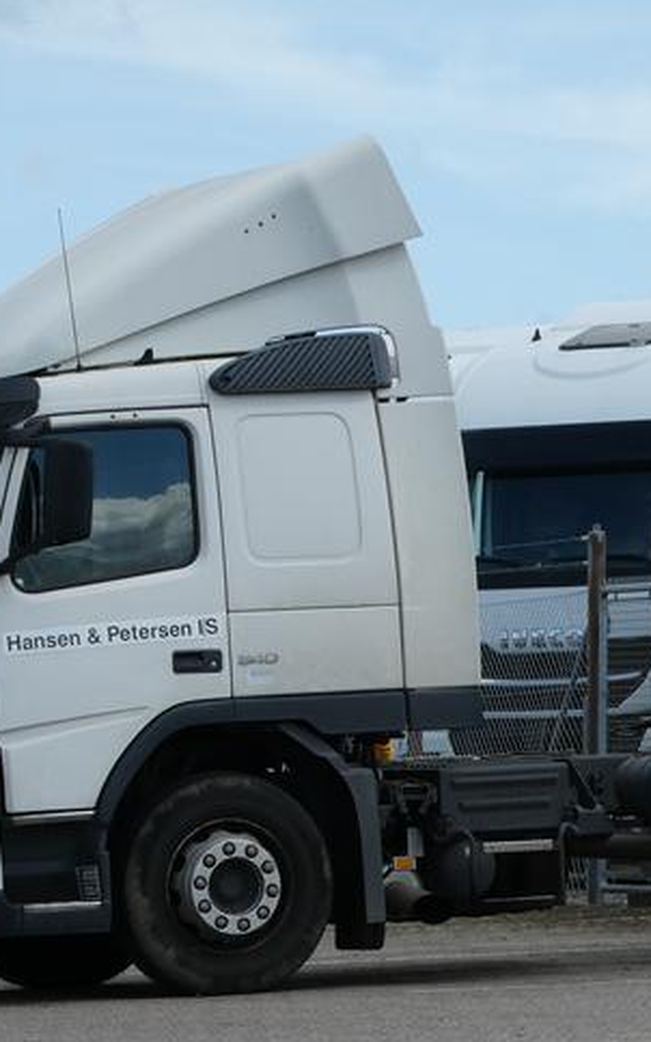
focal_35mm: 251
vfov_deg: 8.4
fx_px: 7123
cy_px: 639
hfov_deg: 5.2
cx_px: 351
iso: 80
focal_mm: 25.6
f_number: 5.4
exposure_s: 1/320
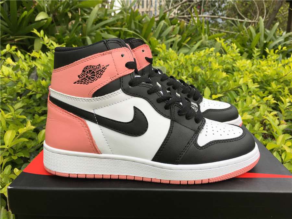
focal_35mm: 29
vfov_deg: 48.2
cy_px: 110
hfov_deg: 61.7
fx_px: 245
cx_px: 146
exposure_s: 1/601
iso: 25
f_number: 2.2
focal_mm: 4.15
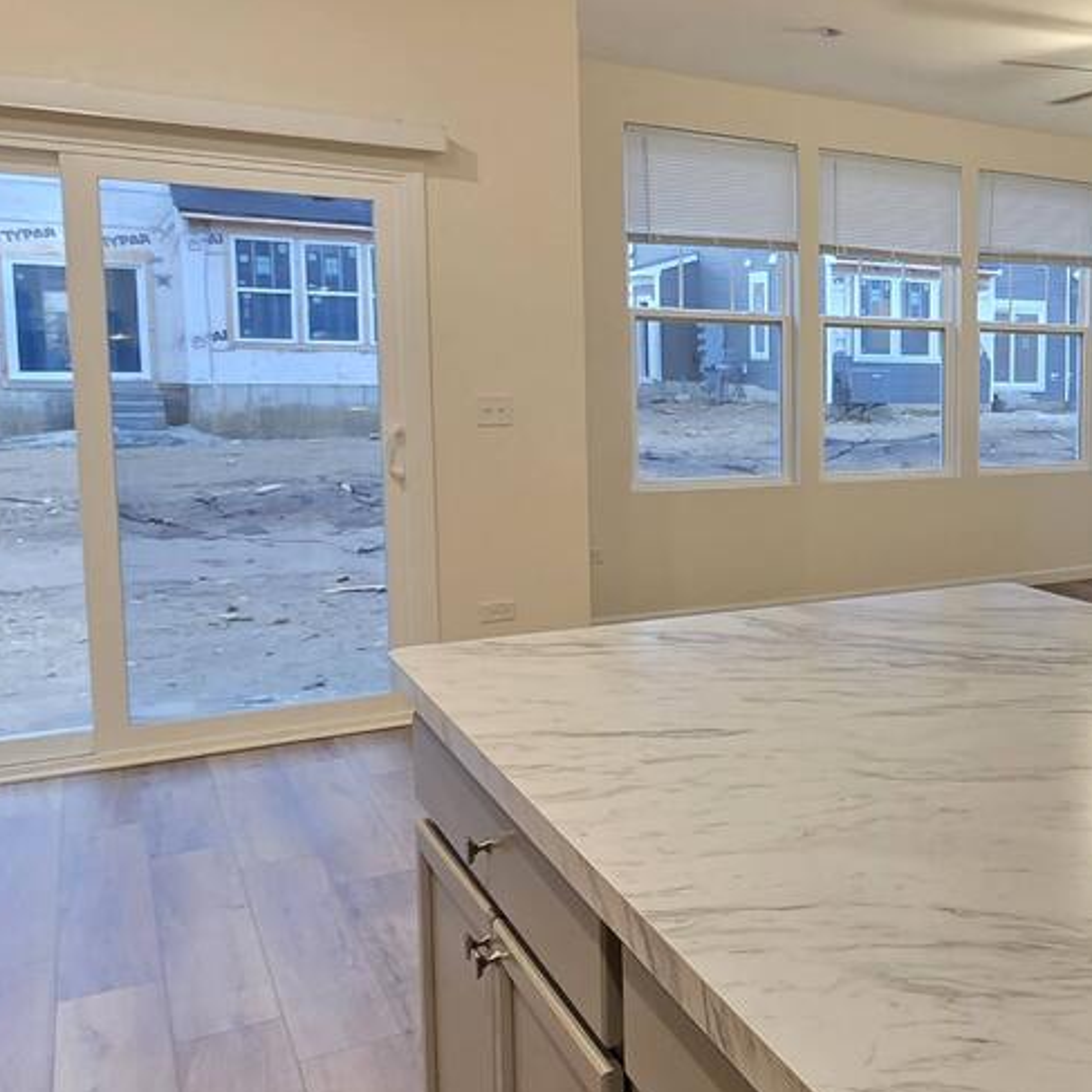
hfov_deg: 39.7
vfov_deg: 48.4
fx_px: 1213
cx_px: 1195
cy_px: 487
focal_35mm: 34
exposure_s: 1/60
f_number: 1.9
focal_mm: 2.2
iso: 320
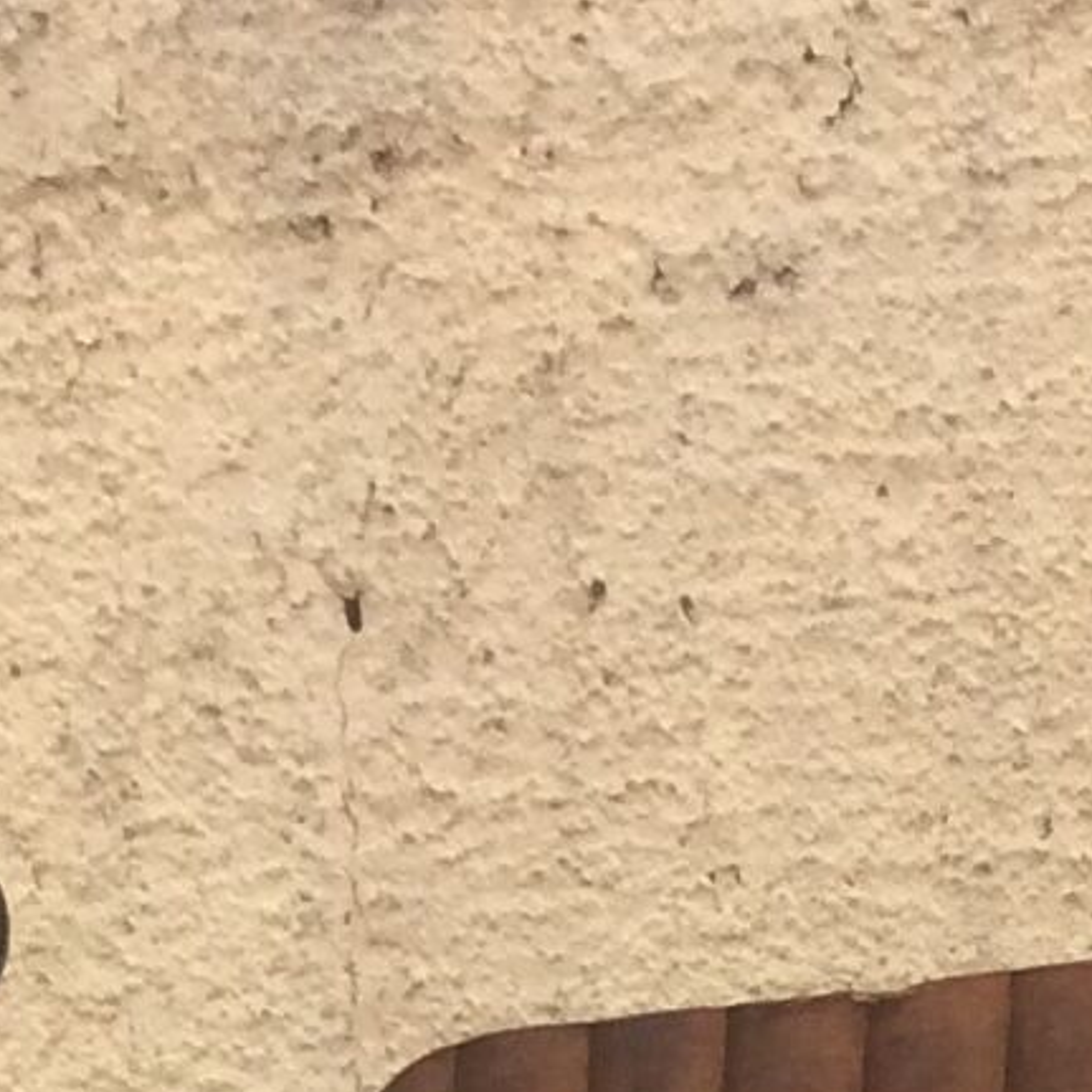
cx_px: 1703
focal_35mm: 194
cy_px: 3803
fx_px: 6924
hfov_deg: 8.8
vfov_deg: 7.4
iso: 32
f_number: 2.2
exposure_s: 1/631
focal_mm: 4.15
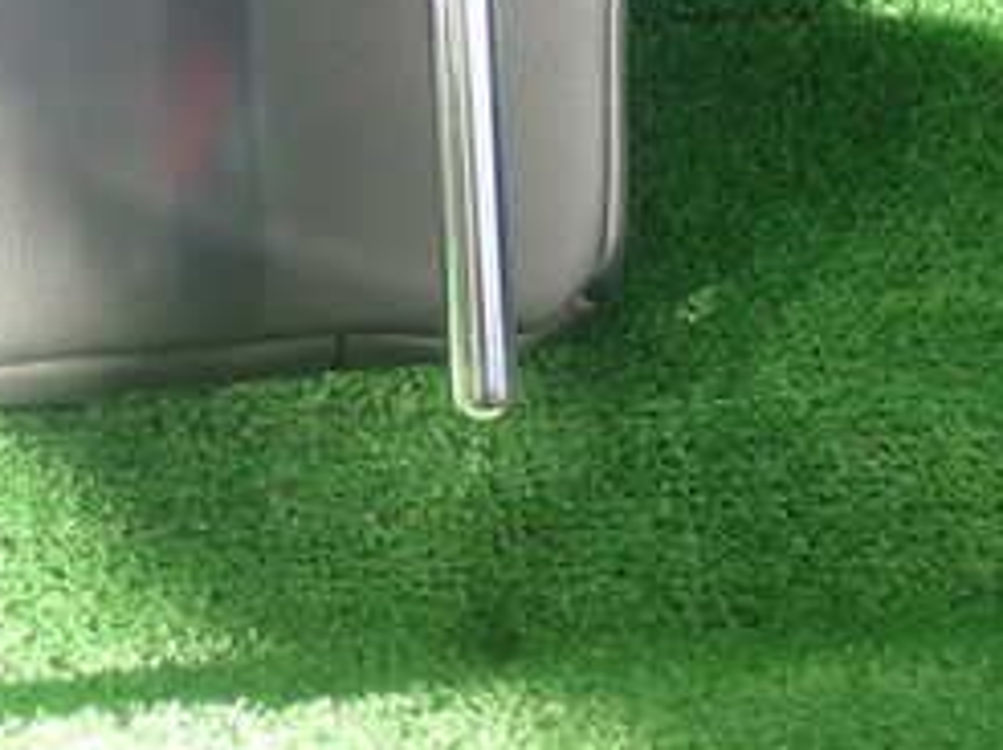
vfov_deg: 13.8
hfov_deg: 18.2
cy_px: -20
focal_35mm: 105
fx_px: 3039
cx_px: -45
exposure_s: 1/80
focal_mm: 7.86
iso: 200
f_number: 2.9
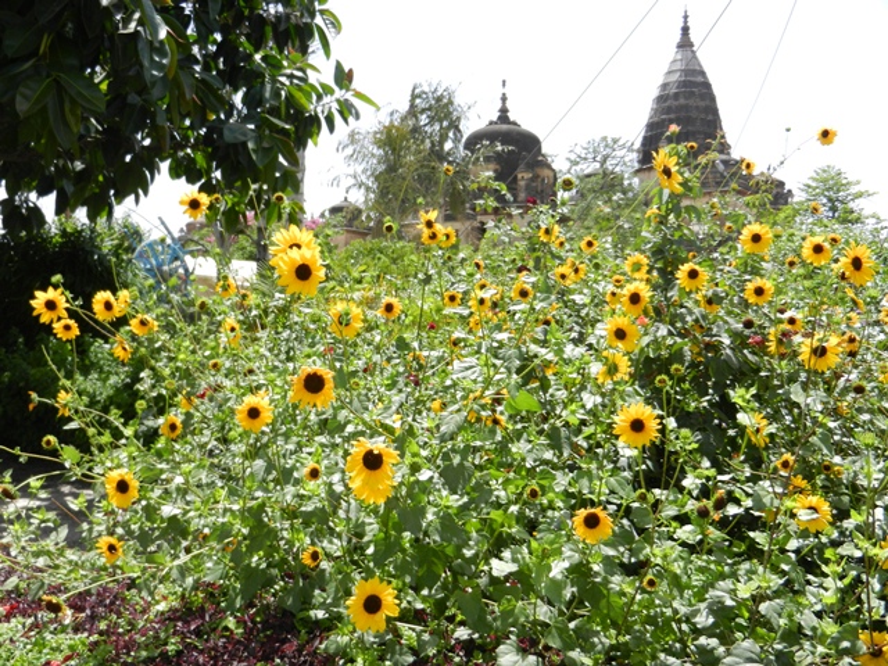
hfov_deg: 55.4
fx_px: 847
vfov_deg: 42.9
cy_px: 333
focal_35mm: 33
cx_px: 444
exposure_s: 1/800
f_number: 3.8
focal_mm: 5.9
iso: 160
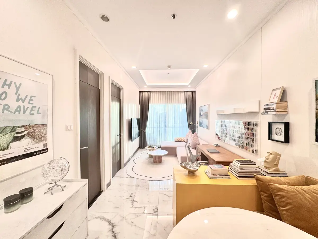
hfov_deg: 102.1
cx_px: 159
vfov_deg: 85.7
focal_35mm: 14
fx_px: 129
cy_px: 120
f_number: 2.2
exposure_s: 1/100
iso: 80
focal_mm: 2.22
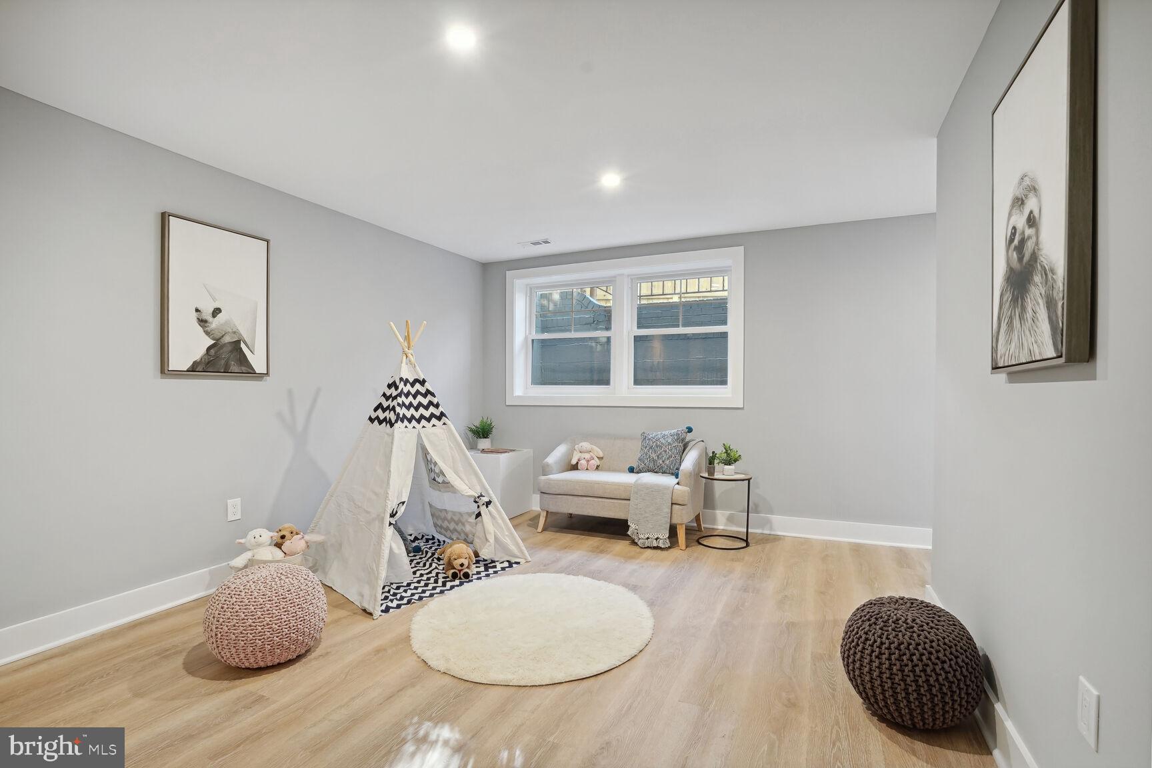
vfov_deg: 73.7
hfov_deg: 96.7
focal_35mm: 16
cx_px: 576
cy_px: 384
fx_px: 512
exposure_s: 1/25
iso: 800
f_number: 8
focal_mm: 16
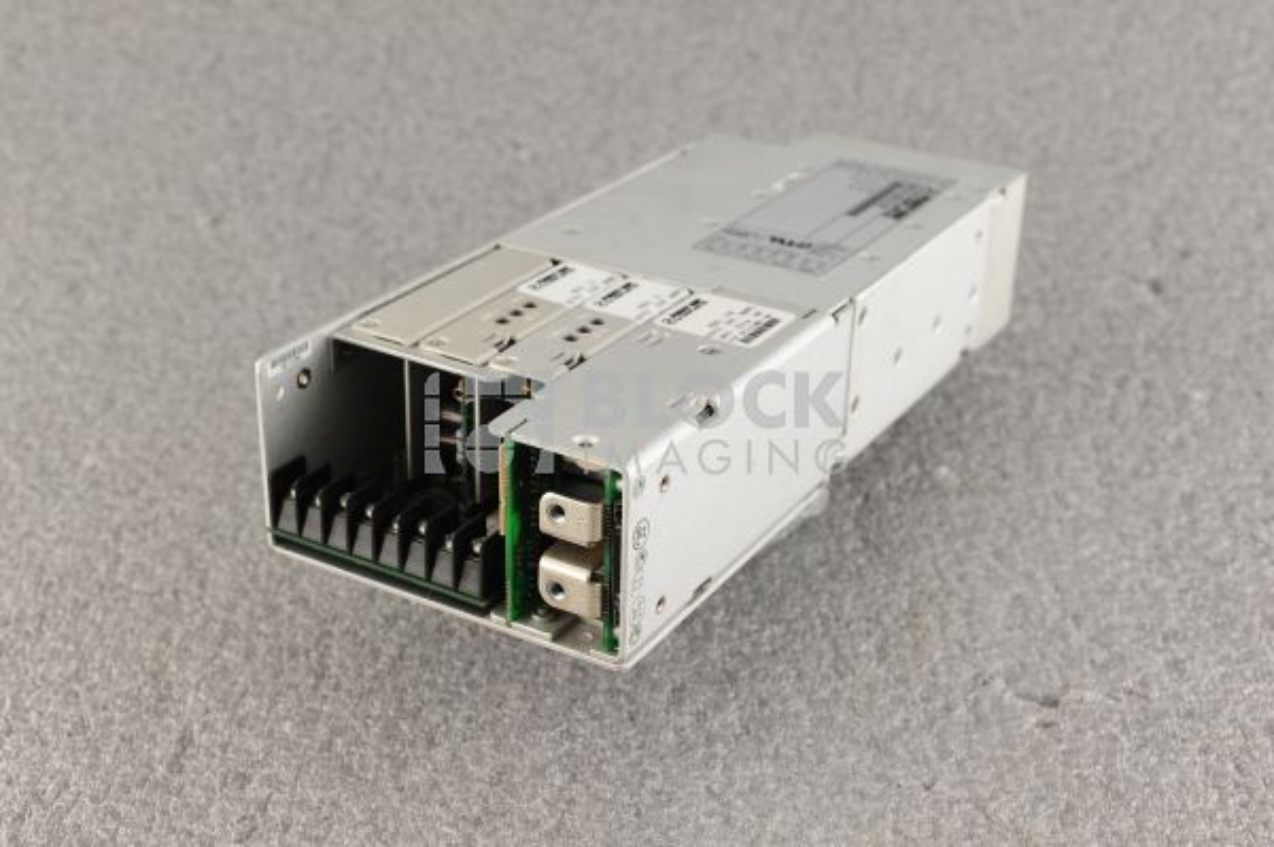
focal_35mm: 50
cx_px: 637
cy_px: 424
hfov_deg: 39.6
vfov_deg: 26.9
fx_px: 1768
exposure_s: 1/125
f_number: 9
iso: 1600
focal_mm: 50
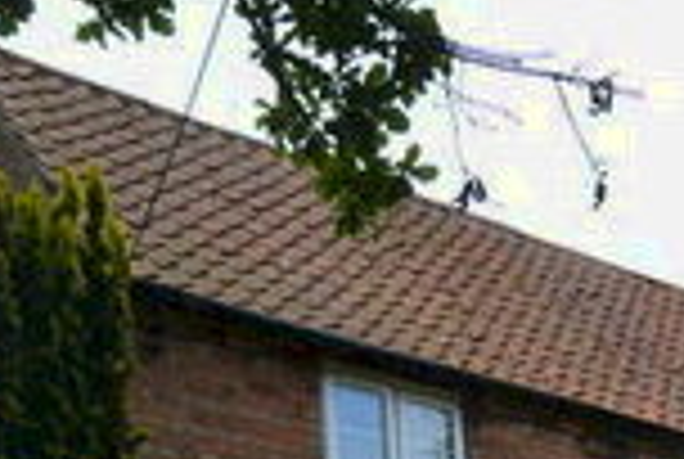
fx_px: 1314
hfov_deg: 28.4
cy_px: 857
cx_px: 572
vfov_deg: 16.3
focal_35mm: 69
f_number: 7.1
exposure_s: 1/200
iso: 200
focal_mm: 10
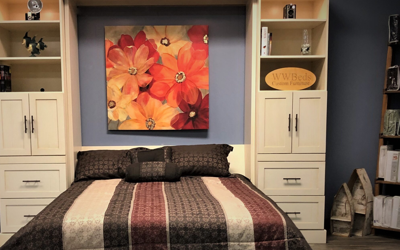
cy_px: 135
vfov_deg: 33.6
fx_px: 414
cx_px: 161
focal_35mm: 38
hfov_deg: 51.2
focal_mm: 3.99
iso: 50
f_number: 1.8
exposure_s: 1/15
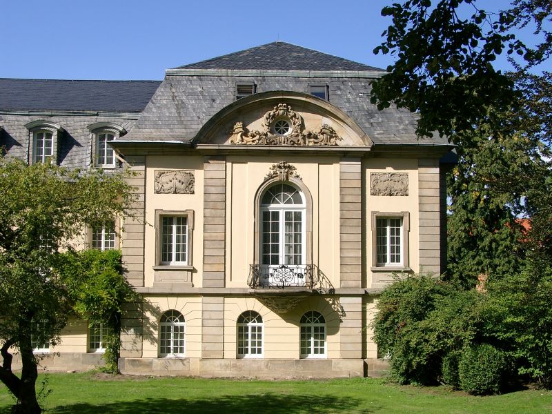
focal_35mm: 45
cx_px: 276
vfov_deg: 32.2
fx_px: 718
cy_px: 207
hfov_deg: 42.1
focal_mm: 9.29
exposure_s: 1/647
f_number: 4
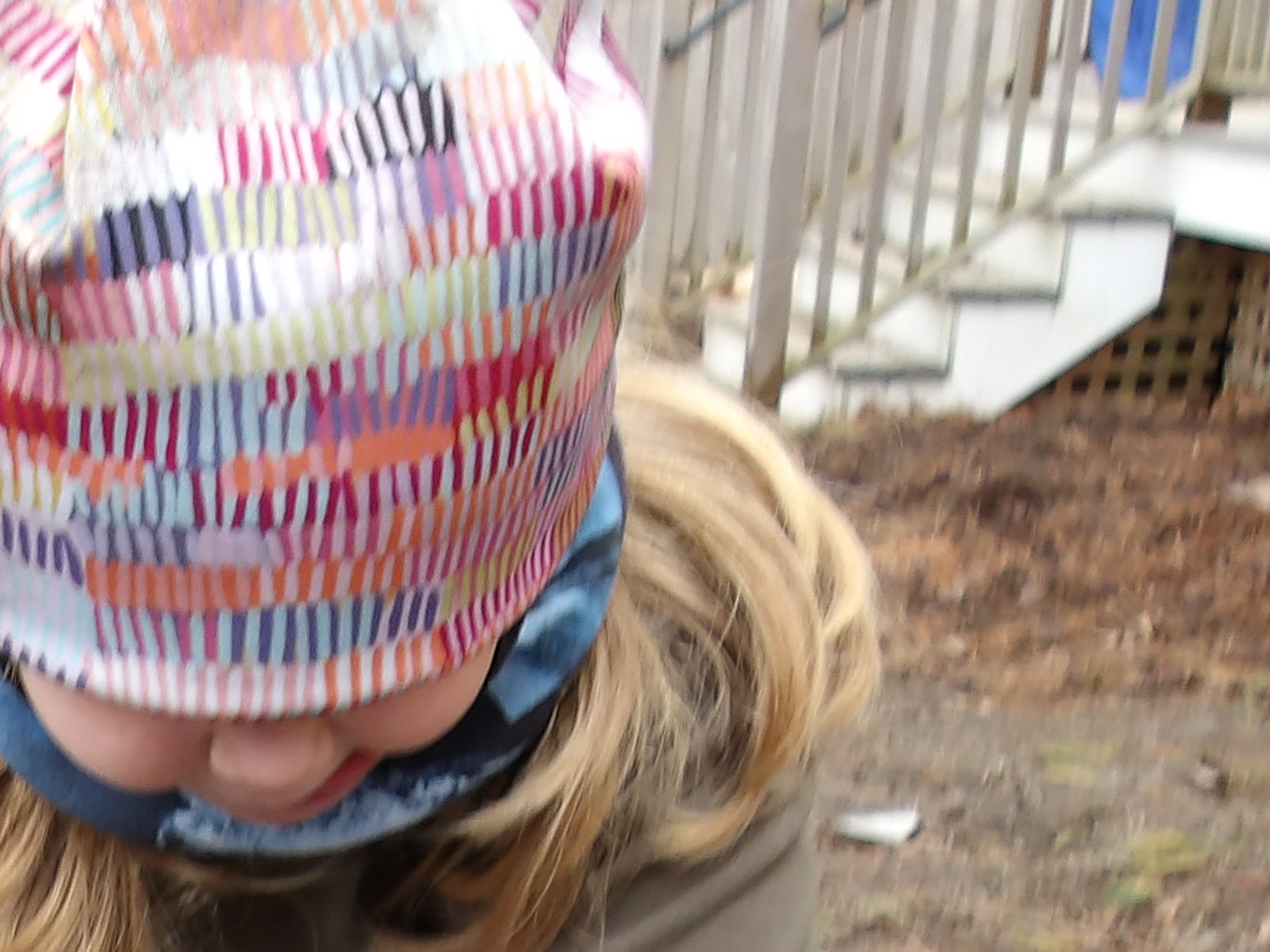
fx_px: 3119
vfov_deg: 16.0
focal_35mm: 85
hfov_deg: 22.2
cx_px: 11
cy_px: 1414
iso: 124
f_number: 3
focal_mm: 4.9
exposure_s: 1/60
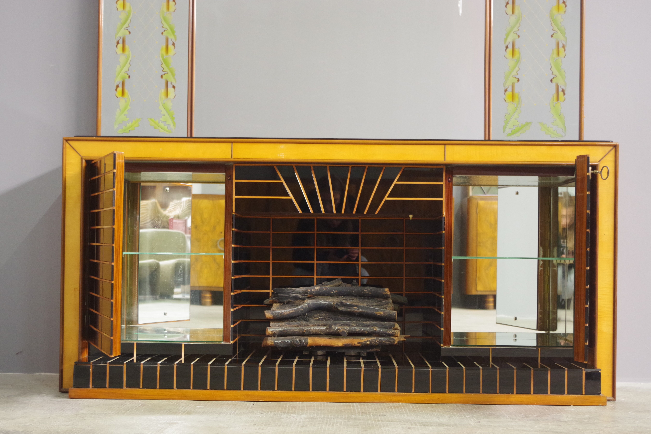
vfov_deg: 26.0
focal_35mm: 52
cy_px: 217
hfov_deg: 38.2
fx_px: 940
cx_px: 326
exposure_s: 1/13
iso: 1600
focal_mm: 35
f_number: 4.5
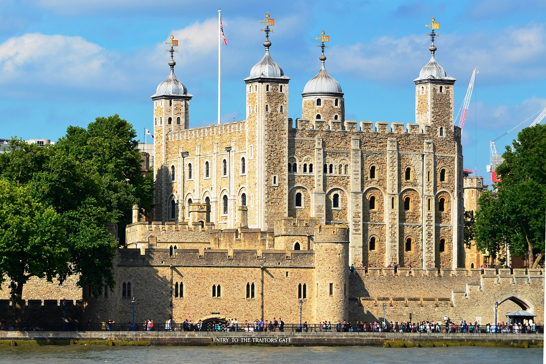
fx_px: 1934
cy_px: 182
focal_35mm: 128
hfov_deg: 16.1
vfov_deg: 10.8
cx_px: 273
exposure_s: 1/125
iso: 110
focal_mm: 85
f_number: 11
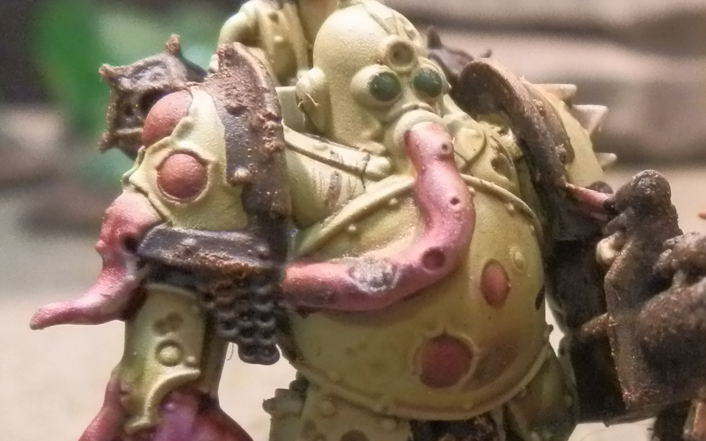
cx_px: 724
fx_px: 1424
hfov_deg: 26.2
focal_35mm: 74
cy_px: 422
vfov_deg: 17.3
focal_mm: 5
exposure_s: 1/40
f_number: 3.1
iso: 400
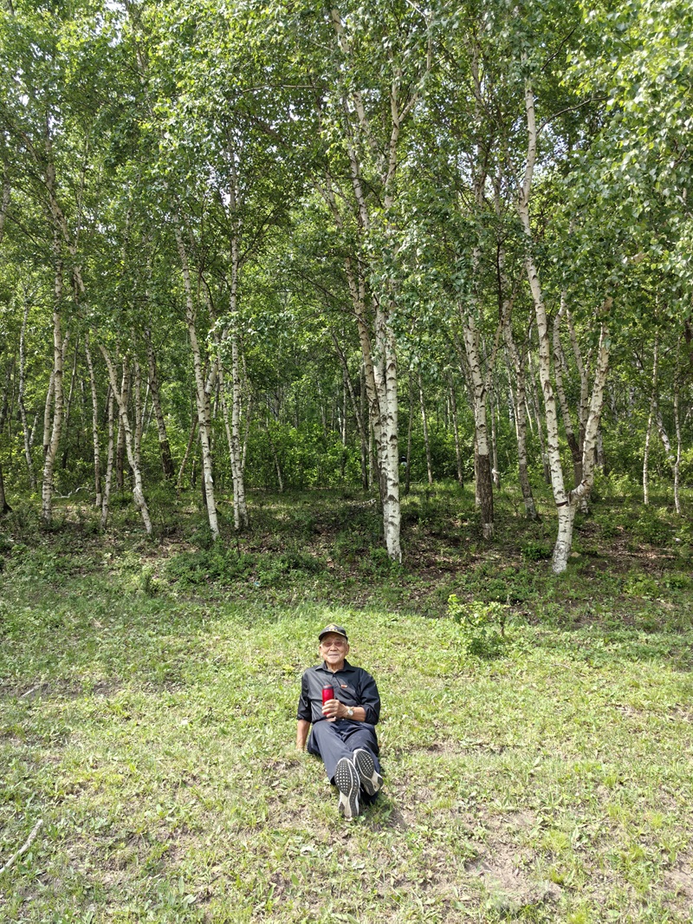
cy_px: 462
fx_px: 720
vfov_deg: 65.3
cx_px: 346
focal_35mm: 27
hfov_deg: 51.4
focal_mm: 5.72
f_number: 2
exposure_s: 1/887
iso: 50
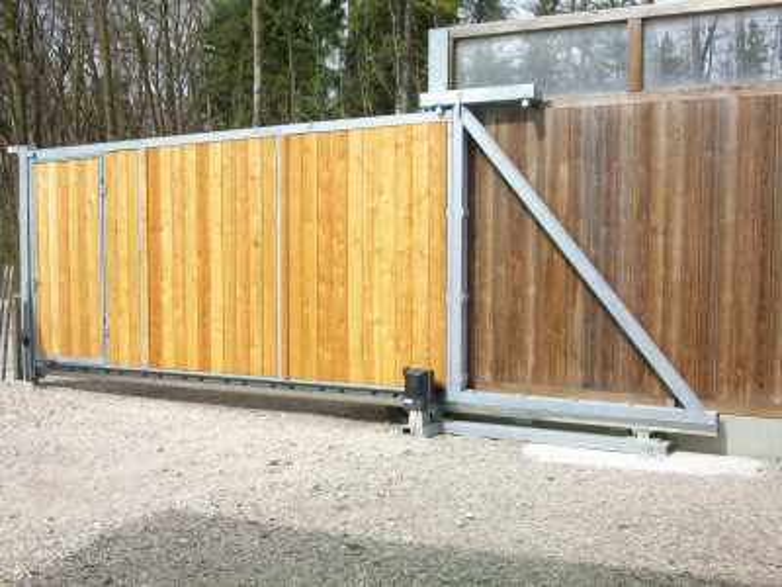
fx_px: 949
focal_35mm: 42
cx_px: 391
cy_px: 294
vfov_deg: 34.3
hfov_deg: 44.8
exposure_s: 1/225
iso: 80
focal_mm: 7.1
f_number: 6.3
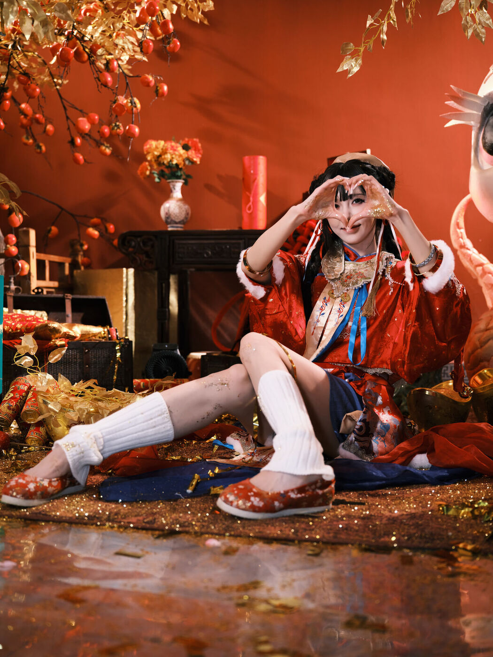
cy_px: 328
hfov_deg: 35.1
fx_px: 779
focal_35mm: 41
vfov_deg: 45.8
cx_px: 246
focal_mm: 51.8
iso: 800
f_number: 4
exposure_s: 1/125
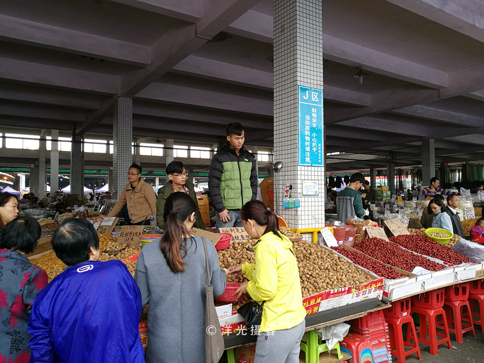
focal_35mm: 27
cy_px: 182
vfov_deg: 51.3
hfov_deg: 65.3
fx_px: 377
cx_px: 242
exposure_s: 1/100
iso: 80
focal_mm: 4.5
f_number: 2.2
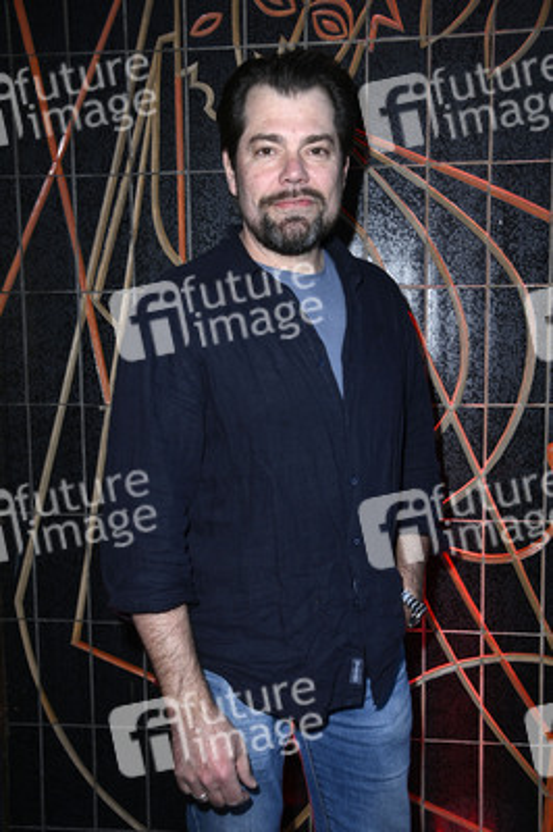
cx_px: 276
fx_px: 877
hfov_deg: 35.0
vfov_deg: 50.7
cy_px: 416
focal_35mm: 38
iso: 800
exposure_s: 1/250
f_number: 5.6
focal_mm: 38
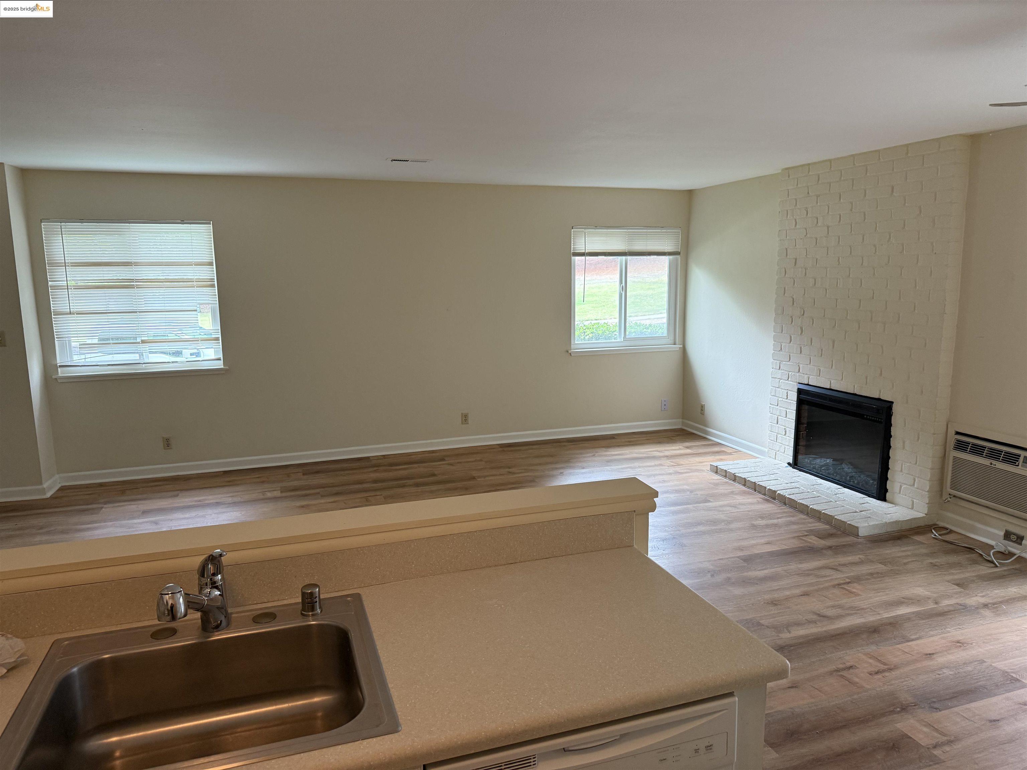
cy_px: 385
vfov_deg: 56.8
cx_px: 514
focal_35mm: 24
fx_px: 712
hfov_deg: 71.6
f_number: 1.78
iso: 200
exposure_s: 1/60
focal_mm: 6.76
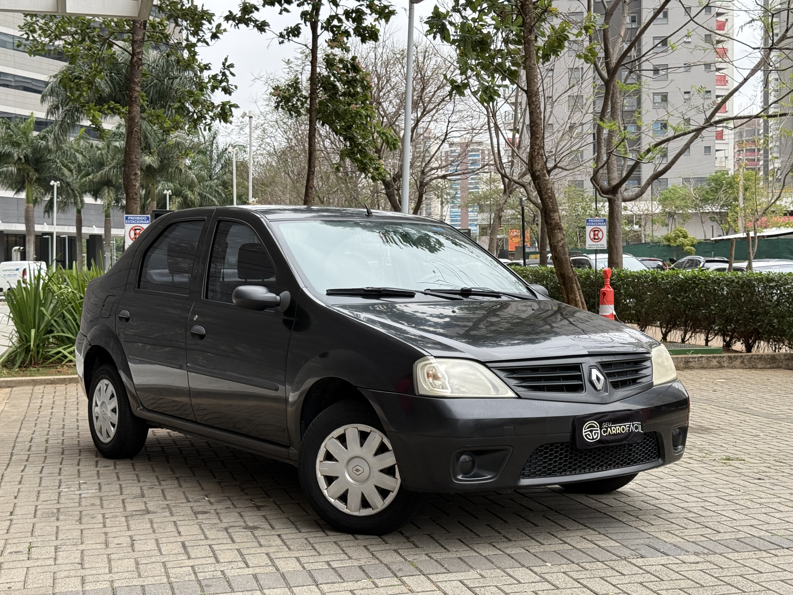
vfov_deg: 30.3
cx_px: 396
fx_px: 1100
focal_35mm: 48
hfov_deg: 39.7
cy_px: 298
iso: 64
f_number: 1.78
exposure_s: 1/895
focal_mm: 6.76
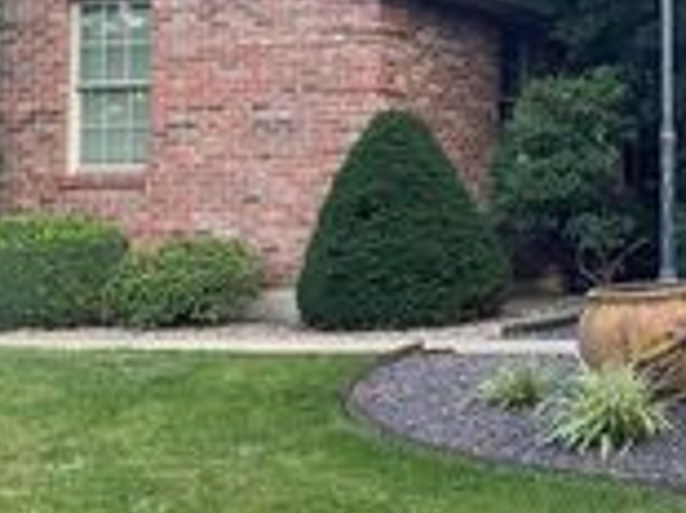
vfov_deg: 17.4
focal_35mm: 84
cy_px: 113
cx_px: 735
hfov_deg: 22.2
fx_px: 1663
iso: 32
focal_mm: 4.2
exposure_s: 1/276
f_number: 1.6
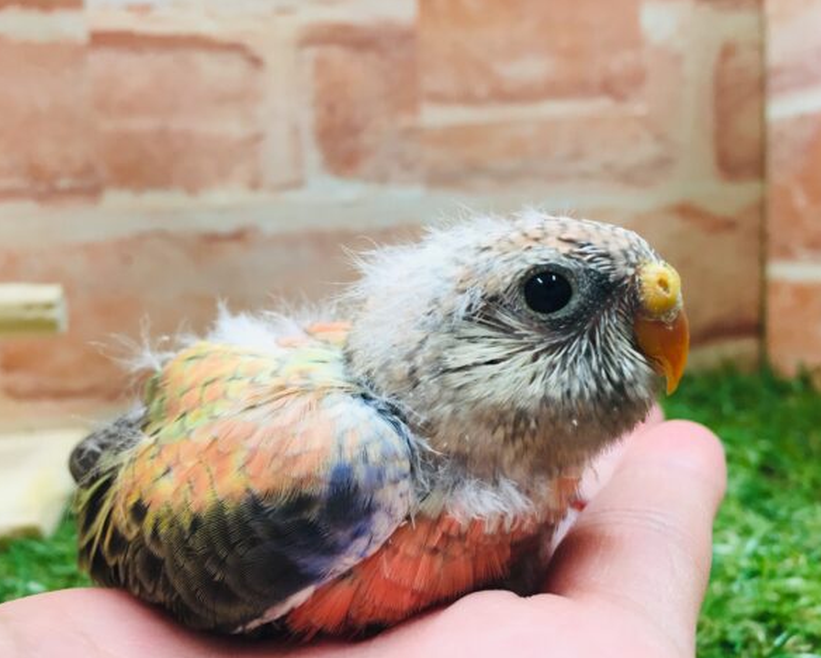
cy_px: 332
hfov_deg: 57.1
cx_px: 420
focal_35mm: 31
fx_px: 754
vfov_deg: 47.2
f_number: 2.2
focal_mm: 4.15
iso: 64
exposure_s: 1/30
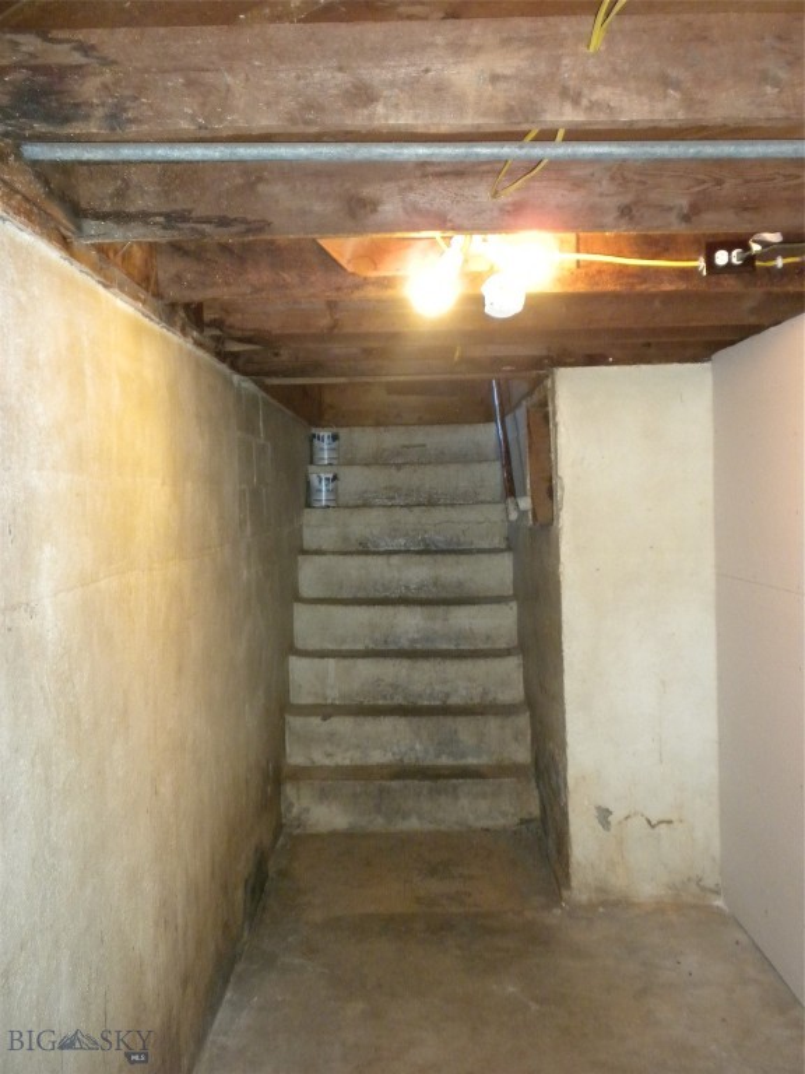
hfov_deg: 38.7
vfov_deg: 50.1
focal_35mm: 37
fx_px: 1147
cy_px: 537
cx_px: 402
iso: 400
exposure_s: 1/30
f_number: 3.5
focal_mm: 6.6
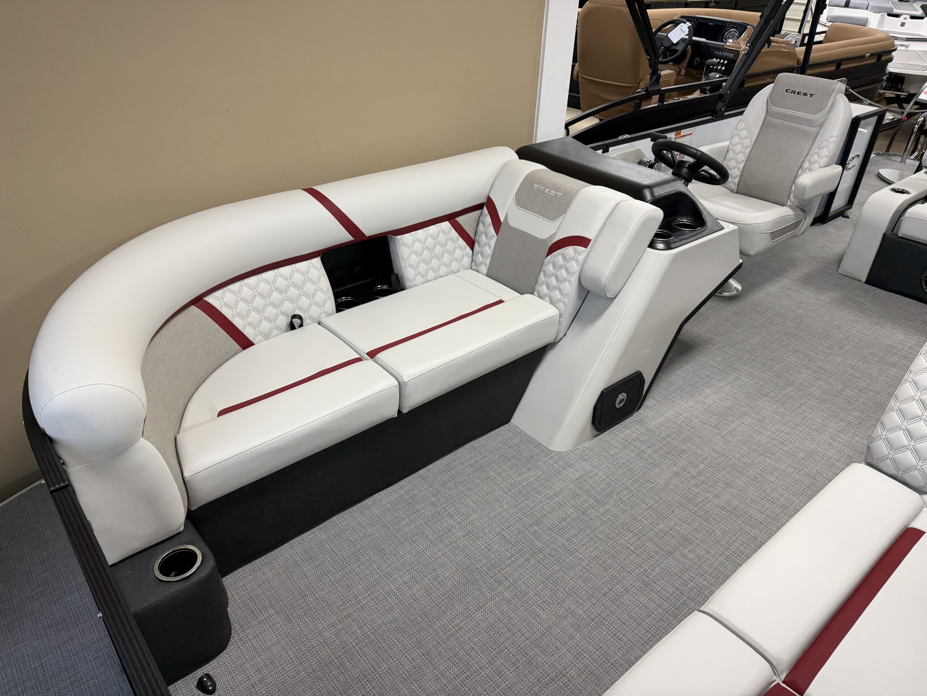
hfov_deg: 71.6
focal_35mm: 24
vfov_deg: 56.8
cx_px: 464
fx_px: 643
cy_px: 348
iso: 200
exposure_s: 1/120
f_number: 1.78
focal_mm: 6.76
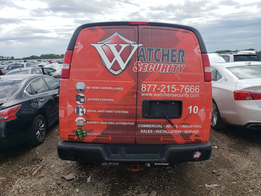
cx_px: 130
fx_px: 196
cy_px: 98
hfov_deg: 67.3
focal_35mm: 26
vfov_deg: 53.1
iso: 50
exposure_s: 1/3333
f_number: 1.5
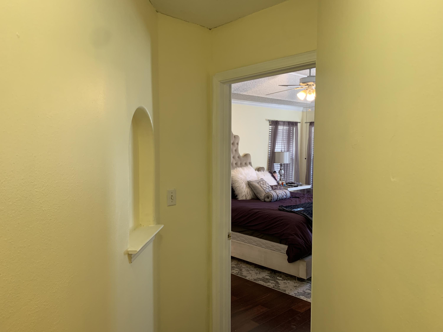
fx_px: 333
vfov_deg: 53.1
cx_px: 222
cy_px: 166
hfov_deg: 67.3
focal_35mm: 26
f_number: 1.8
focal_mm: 4.25
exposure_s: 1/60
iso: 125
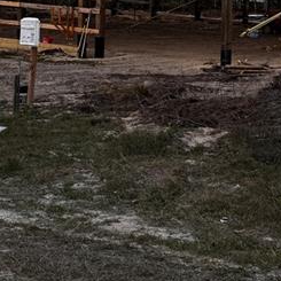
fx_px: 955
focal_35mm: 104
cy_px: -19
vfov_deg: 16.3
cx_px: 223
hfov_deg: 16.6
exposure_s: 1/121
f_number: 1.78
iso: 64
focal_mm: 6.76
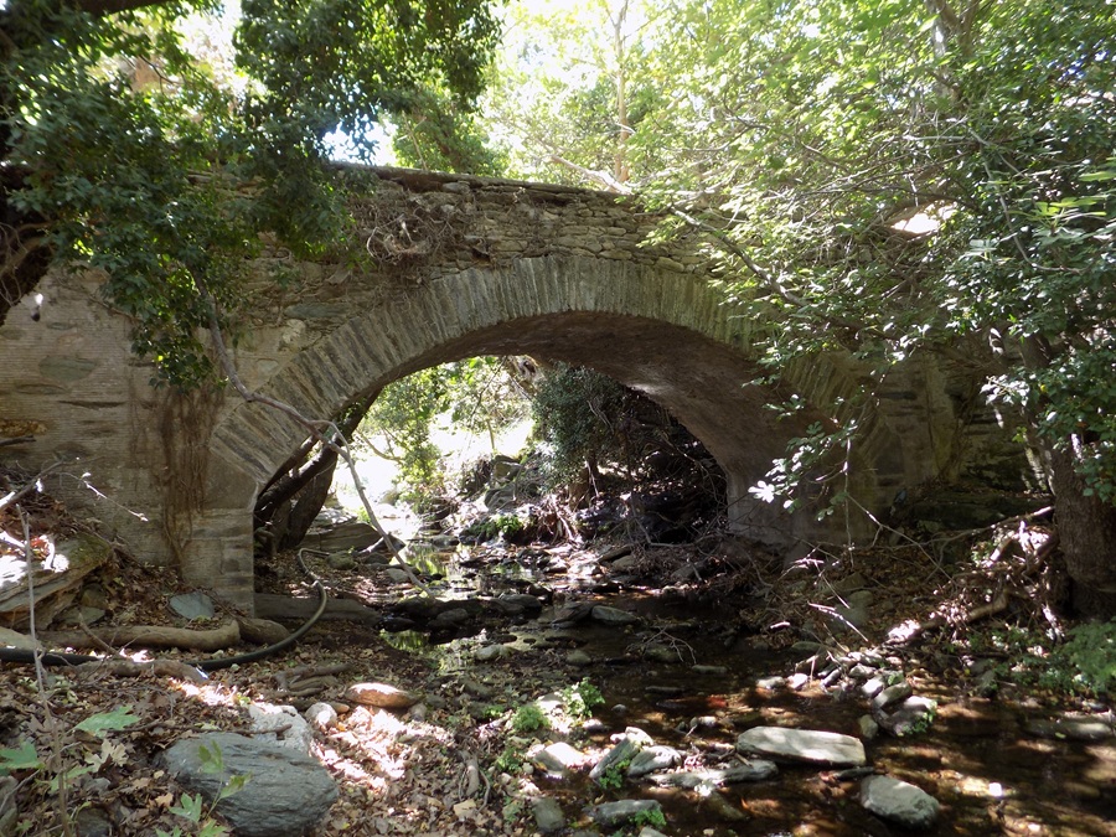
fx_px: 742
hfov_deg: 73.9
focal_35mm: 23
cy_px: 418
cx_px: 558
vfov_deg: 58.9
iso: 100
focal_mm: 4
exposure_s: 1/30
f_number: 3.1
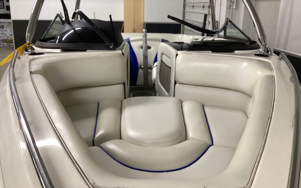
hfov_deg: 58.1
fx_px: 271
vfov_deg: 38.2
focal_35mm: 33
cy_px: 76
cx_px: 151
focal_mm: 3.3
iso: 200
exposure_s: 1/60
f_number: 2.4
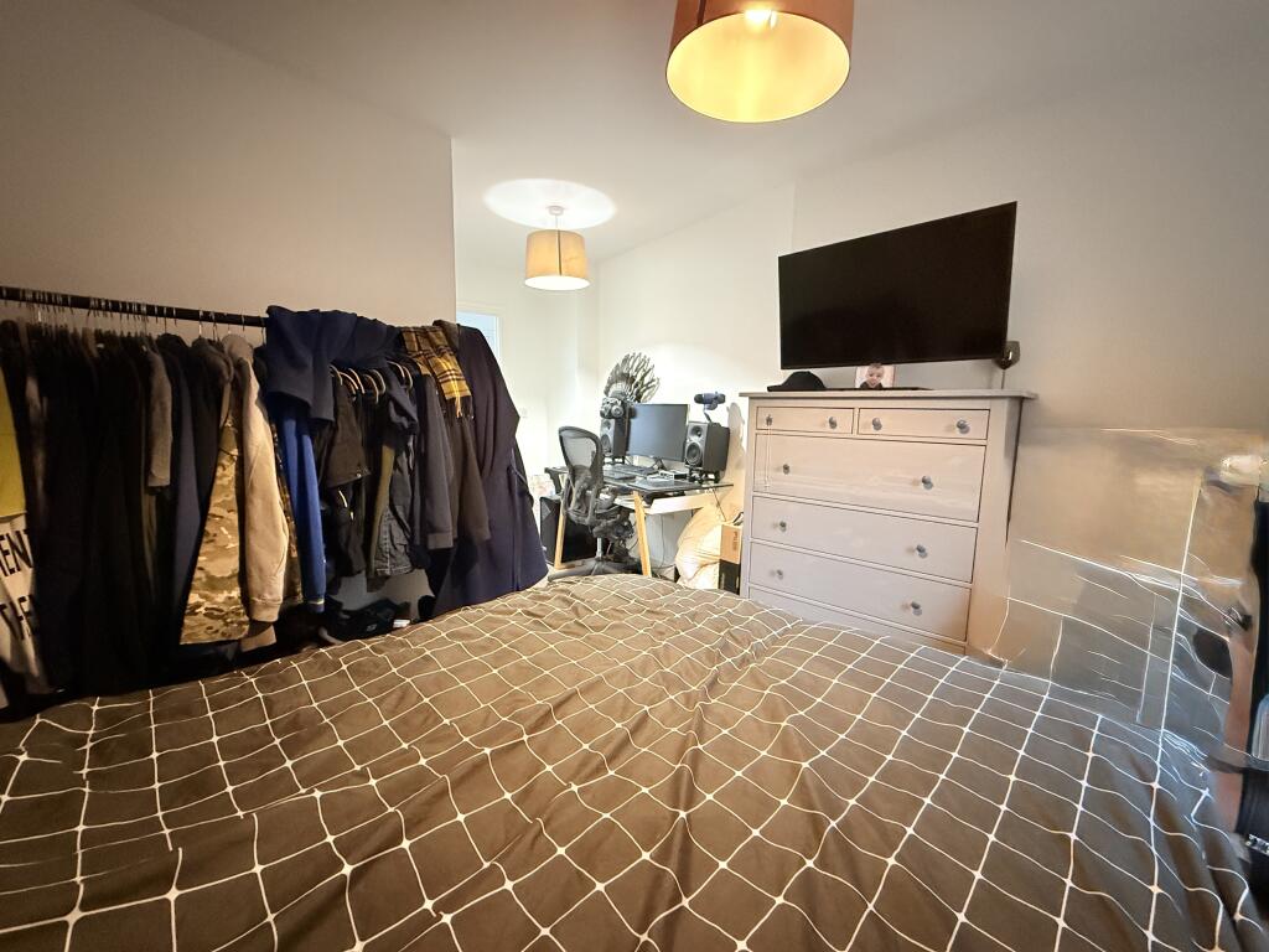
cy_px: 476
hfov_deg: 102.1
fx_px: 513
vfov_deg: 85.7
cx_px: 634
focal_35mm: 14
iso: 1000
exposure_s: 1/50
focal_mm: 2.22
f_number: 2.2
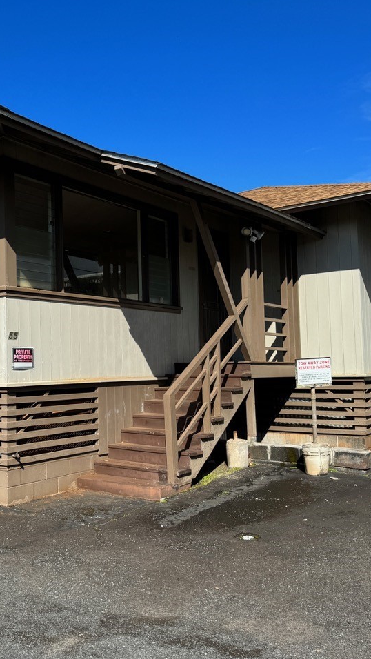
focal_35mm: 35
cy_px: 329
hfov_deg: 32.9
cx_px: 81
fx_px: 612
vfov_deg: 56.6
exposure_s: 1/4950
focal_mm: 6.86
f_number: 1.78
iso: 80
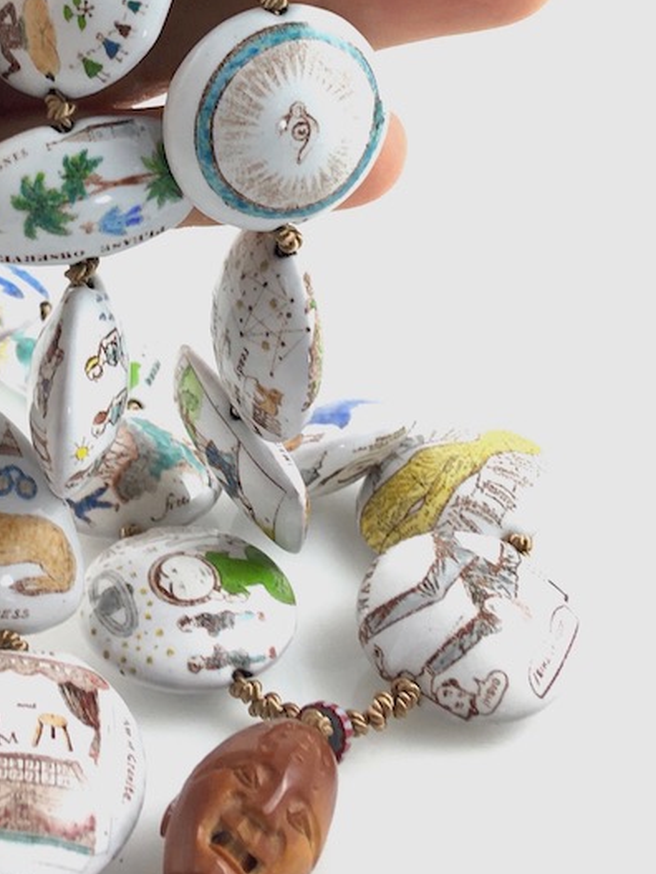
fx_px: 1895
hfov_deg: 19.3
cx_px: 89
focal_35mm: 75
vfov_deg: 25.3
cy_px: 108
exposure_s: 1/60
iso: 32
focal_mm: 4.15
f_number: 2.2
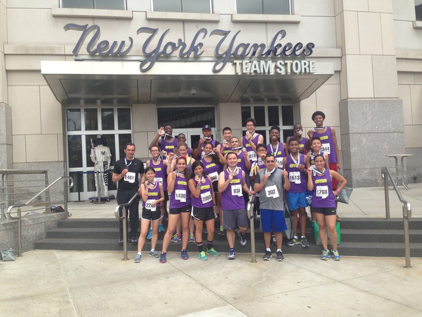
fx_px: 402
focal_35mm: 33
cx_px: 211
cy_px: 158
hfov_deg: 55.4
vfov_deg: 42.9
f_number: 2.4
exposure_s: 1/602
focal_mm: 4.12
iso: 50
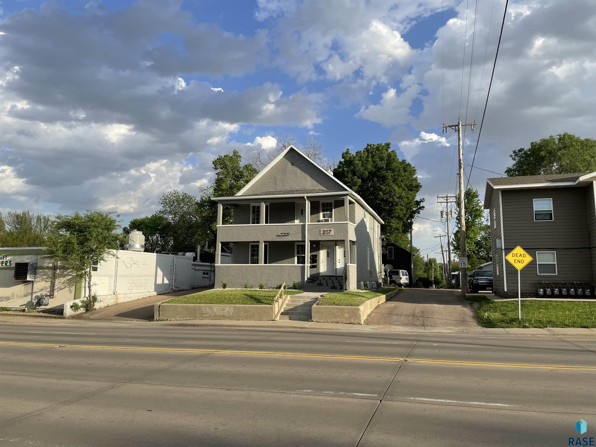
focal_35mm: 26
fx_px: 448
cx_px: 298
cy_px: 224
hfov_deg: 67.3
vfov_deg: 53.1
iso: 32
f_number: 1.6
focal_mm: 4.2
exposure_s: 1/1984
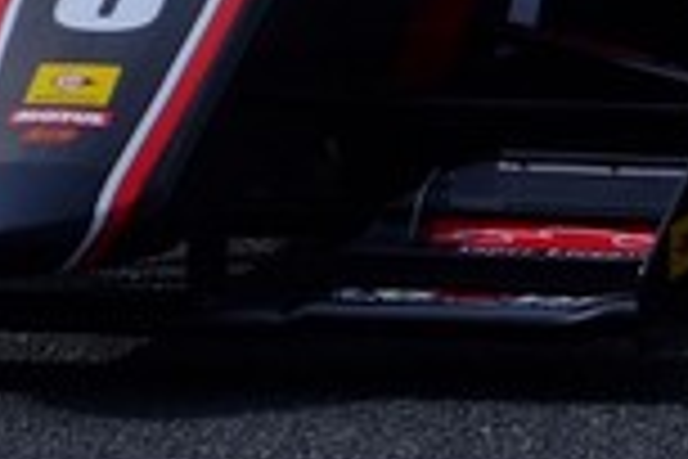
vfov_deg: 0.7
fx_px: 40398
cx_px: 207
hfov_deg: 1.0
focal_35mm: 2114
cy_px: -518
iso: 100
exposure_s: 1/2000
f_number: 4
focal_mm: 300
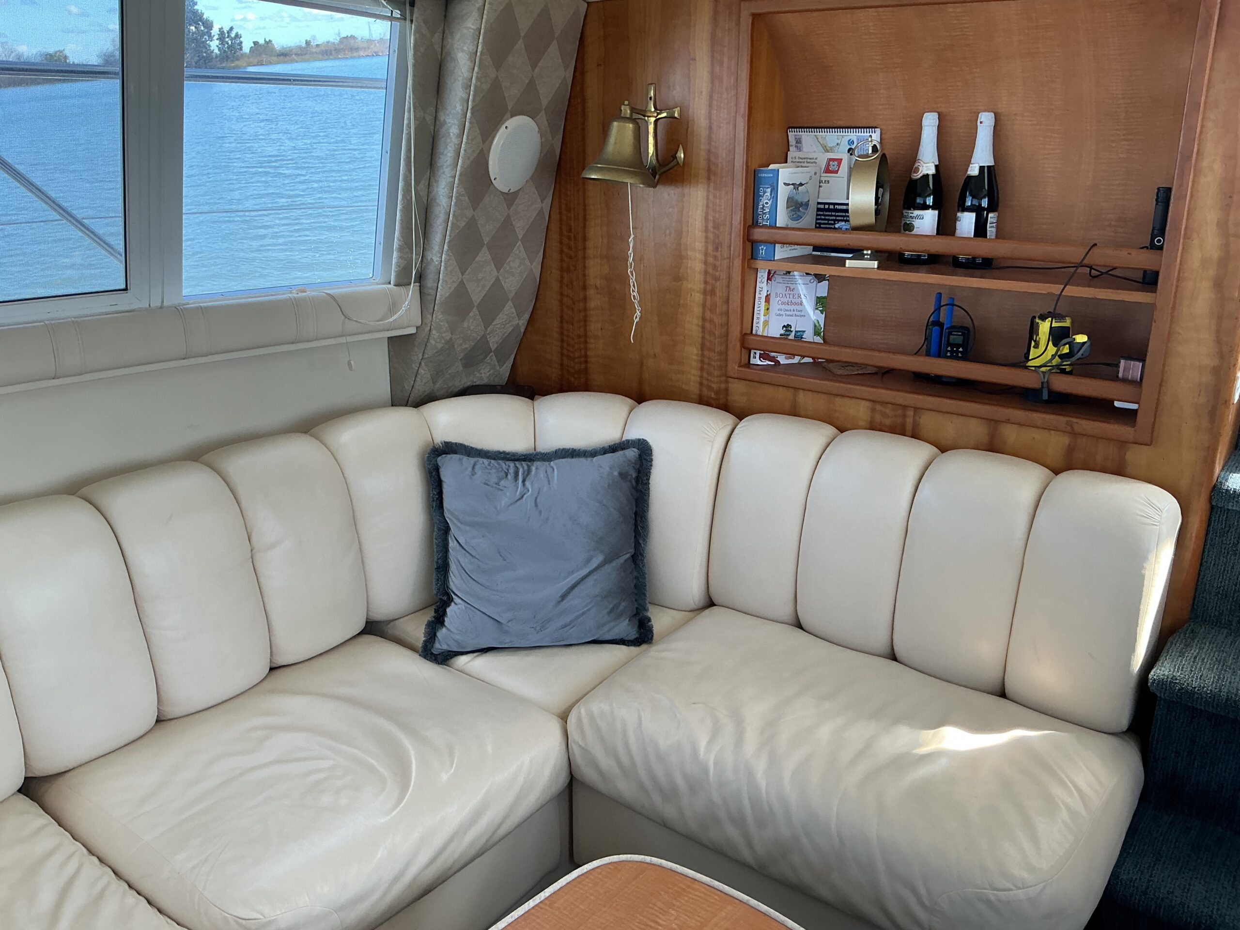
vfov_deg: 48.2
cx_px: 620
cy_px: 465
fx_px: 1039
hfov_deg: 61.7
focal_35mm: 29
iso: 32
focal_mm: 3
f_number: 1.8
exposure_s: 1/120
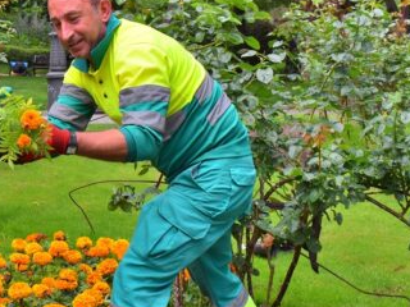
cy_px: 114
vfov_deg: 17.7
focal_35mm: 83
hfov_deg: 22.5
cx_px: -14
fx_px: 983
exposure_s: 1/250
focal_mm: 24
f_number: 8
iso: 220
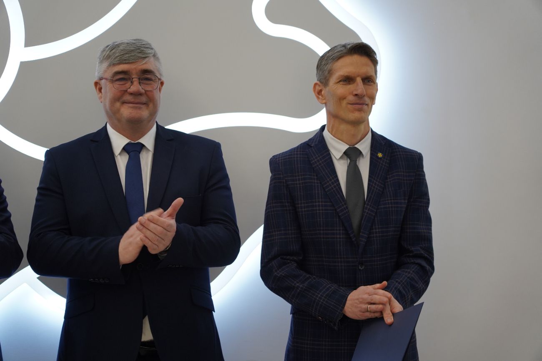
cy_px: 180
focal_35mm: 90
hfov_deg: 22.6
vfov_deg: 15.2
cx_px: 271
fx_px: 1355
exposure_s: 1/125
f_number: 4
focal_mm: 90
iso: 1000
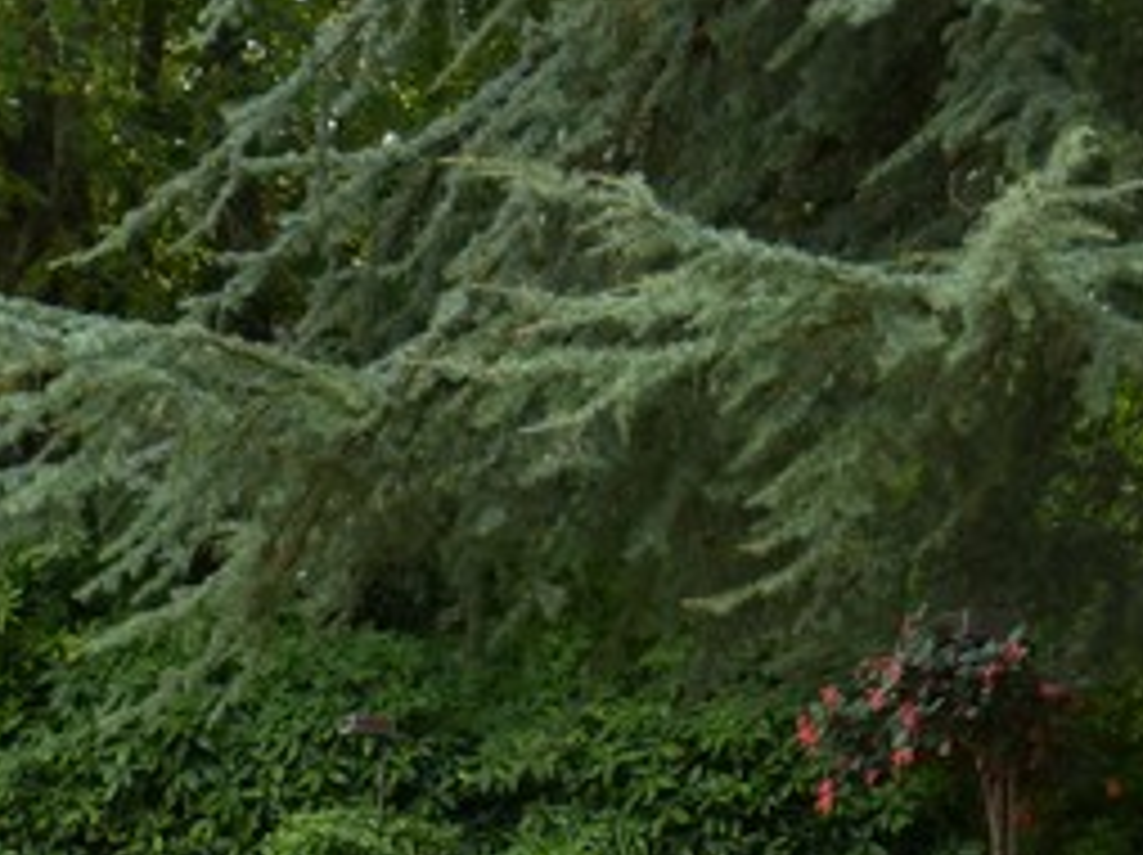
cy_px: 1012
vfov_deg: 13.8
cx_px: 459
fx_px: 3431
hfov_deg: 18.9
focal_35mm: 104
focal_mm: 5.9
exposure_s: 1/125
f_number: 3.5
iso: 100
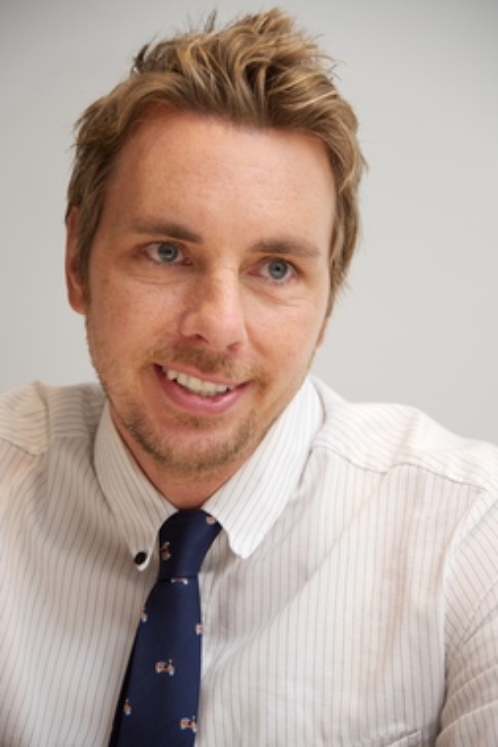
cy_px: 377
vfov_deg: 13.0
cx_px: 248
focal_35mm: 158
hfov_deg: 8.7
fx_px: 3281
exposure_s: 1/80
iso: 500
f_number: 5.6
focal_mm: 150
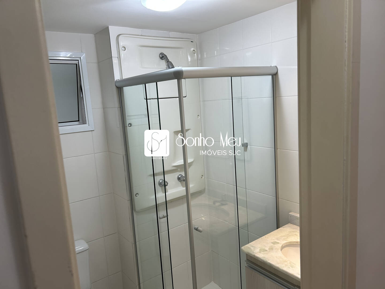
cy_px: 144
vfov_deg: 53.1
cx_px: 192
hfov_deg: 67.3
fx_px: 289
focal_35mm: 26
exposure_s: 1/120
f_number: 1.5
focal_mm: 5.7
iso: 80
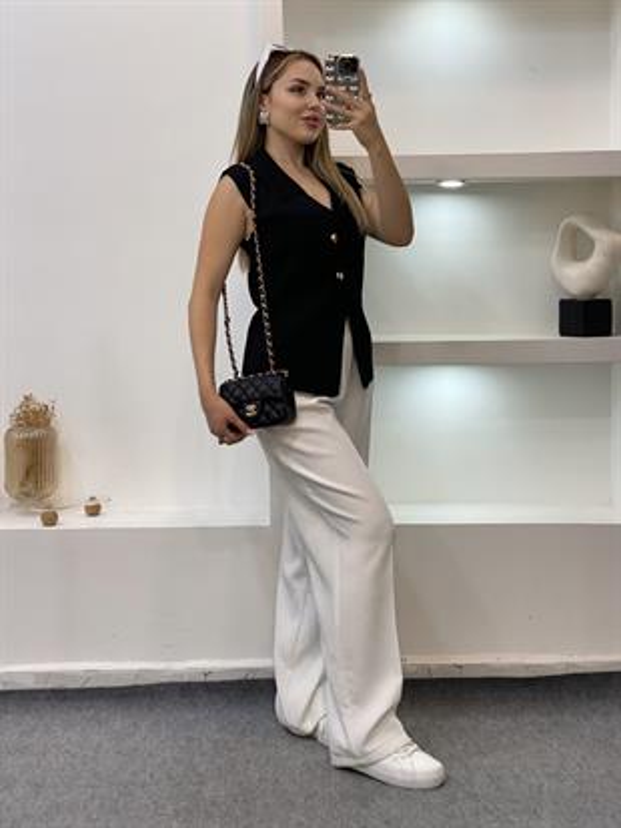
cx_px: 310
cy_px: 414
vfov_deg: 36.8
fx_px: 1243
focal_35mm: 52
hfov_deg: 28.0
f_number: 2
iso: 80
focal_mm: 6
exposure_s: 1/100
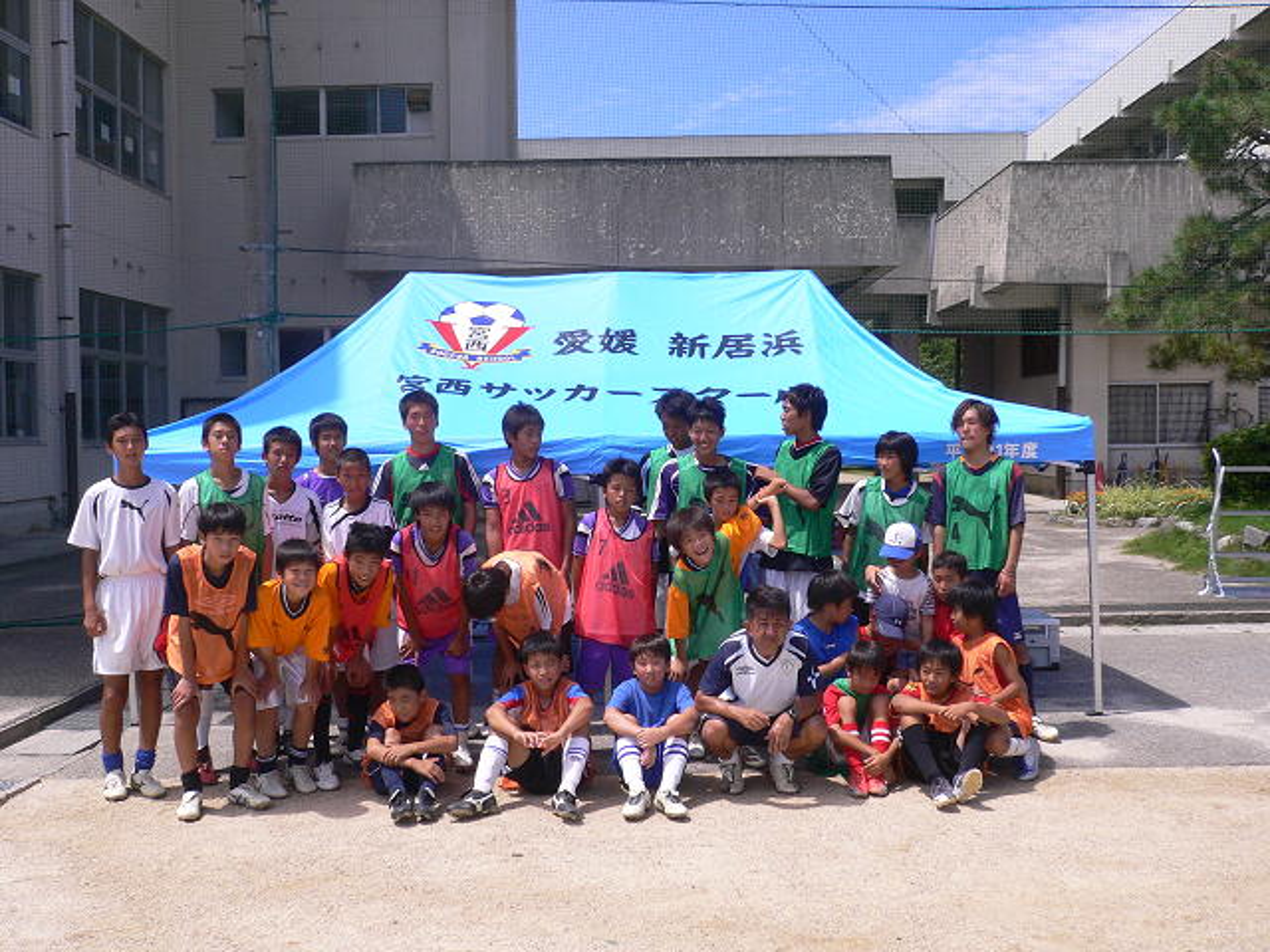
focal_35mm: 35
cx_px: 635
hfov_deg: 52.6
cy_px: 476
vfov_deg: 40.7
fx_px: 1284
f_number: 5.6
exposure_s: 1/320
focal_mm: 5.8
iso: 80
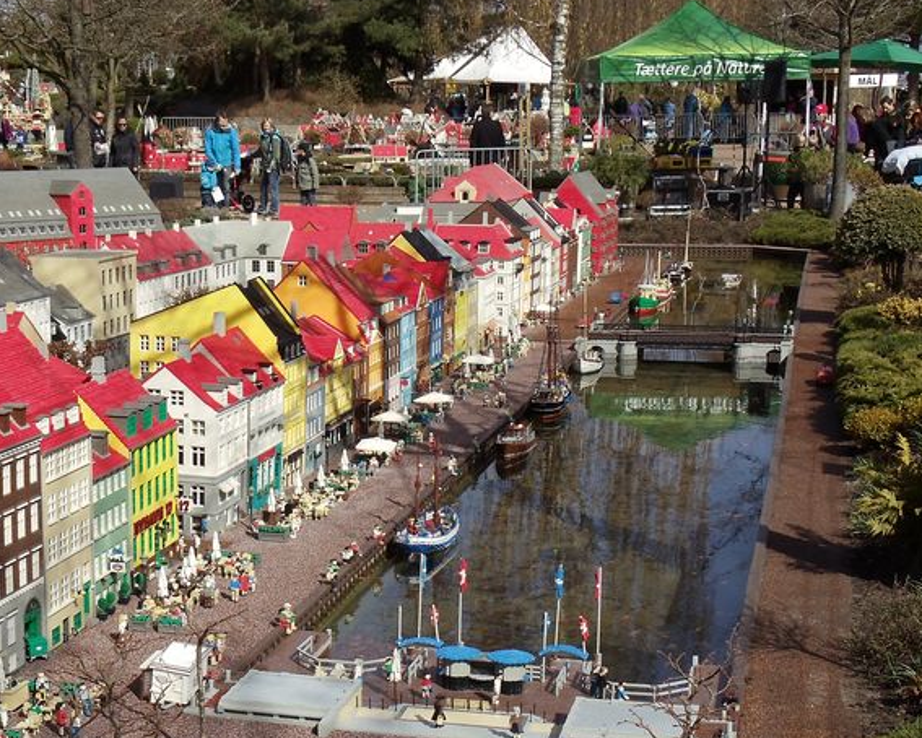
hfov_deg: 22.6
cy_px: 436
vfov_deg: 18.3
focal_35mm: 84
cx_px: 280
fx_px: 2293
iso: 80
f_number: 8.1
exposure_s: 1/160
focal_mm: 8.3
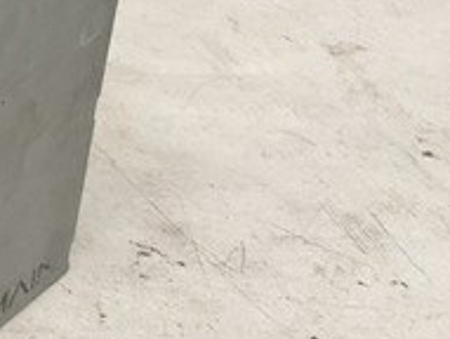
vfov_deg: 15.2
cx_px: -250
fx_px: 1263
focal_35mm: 97
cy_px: 68
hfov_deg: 17.8
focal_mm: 3
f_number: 1.8
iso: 50
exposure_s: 1/60
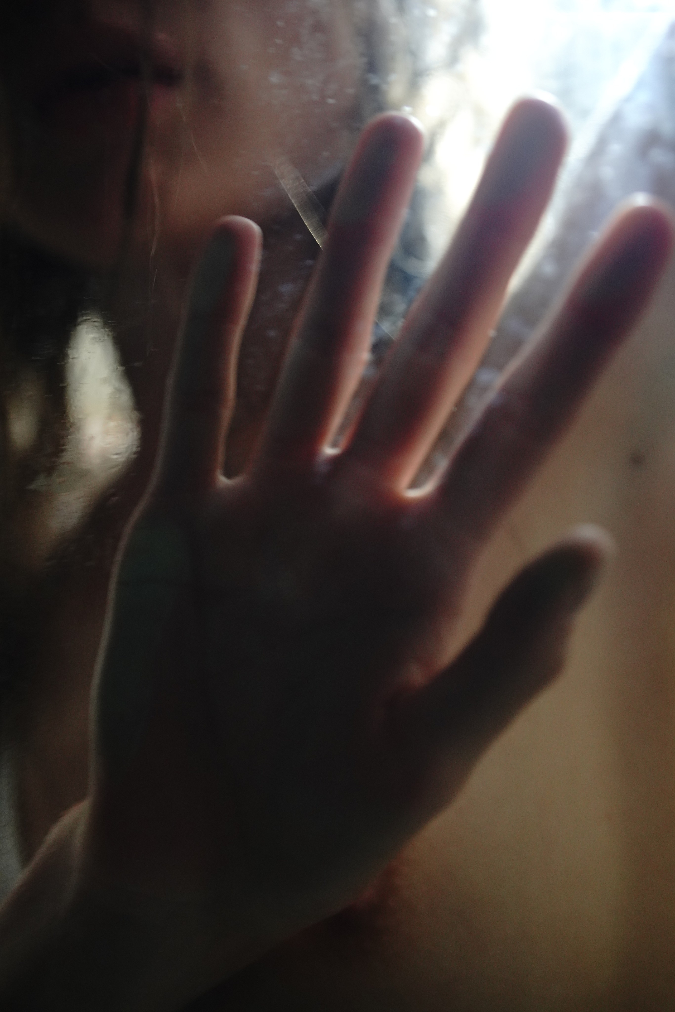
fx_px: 1406
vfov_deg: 39.6
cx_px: 338
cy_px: 506
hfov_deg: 27.0
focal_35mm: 50
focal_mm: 50
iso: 1600
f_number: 2.2
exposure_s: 1/15
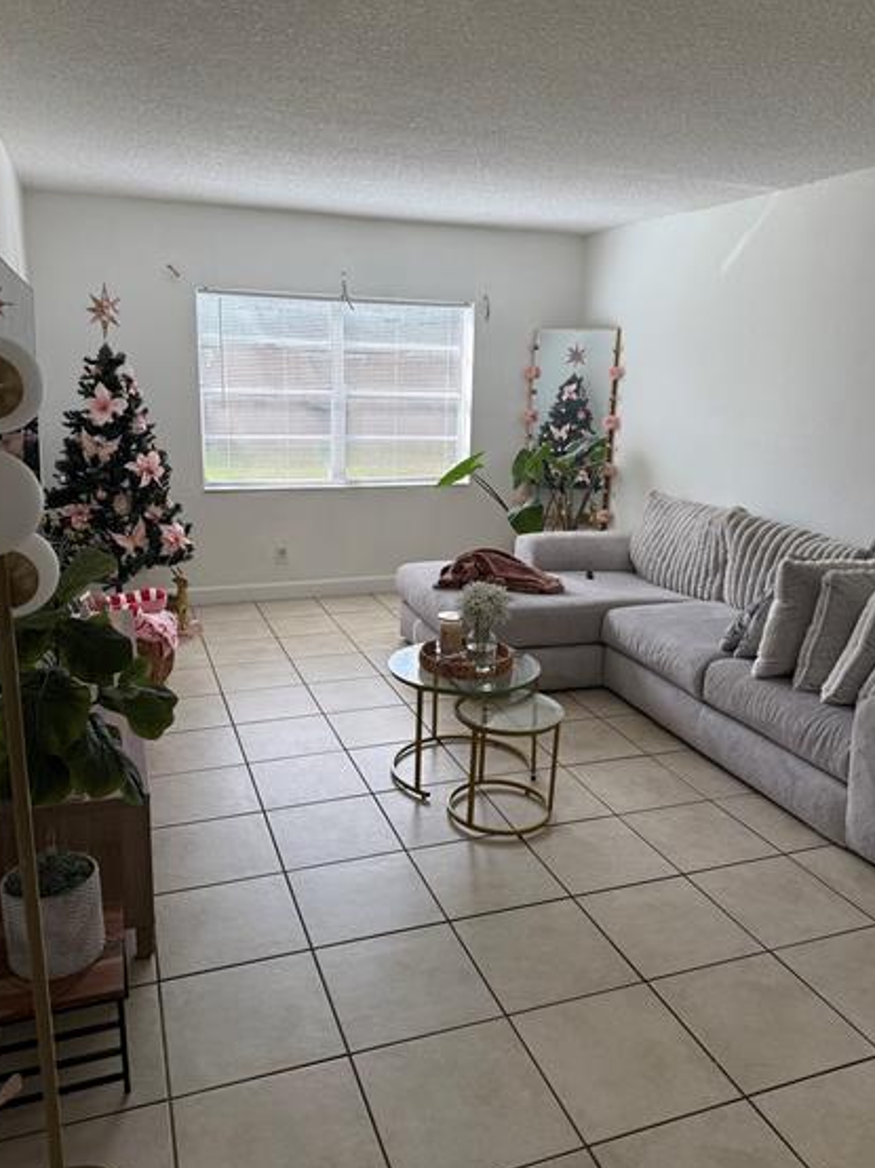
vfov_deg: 67.3
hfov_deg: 53.0
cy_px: 561
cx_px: 443
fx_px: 877
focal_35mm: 26
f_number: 1.78
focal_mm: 6.76
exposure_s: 1/660
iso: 100
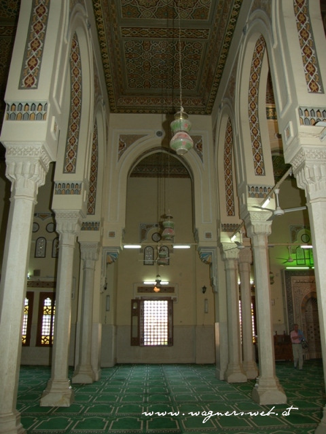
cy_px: 217
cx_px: 163
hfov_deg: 49.7
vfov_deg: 63.4
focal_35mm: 28
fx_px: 352
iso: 50
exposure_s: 1/30
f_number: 2.2
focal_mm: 7.4
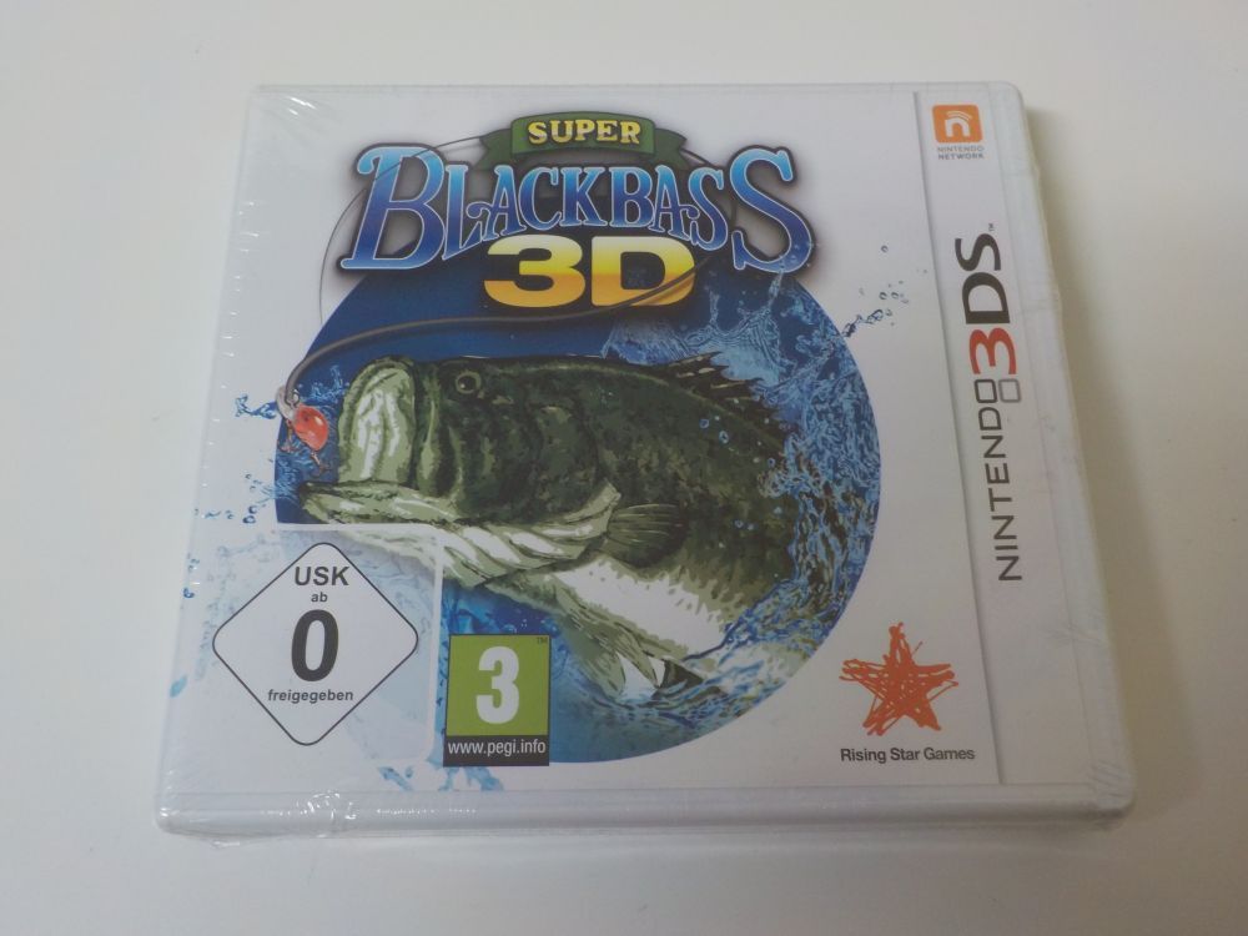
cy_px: 468
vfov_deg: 46.8
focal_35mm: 30
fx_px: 1082
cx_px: 624
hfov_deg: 60.0
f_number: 3.3
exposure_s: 1/30
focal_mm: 4.1
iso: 180
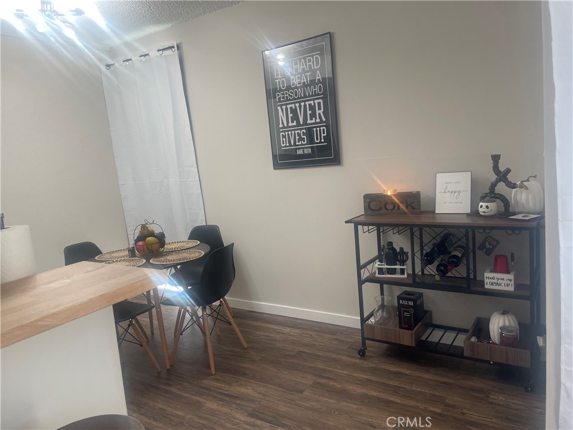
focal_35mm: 26
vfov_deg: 53.1
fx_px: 430
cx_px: 286
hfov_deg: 67.3
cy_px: 215
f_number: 1.6
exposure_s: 1/120
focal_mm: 4.2
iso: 100
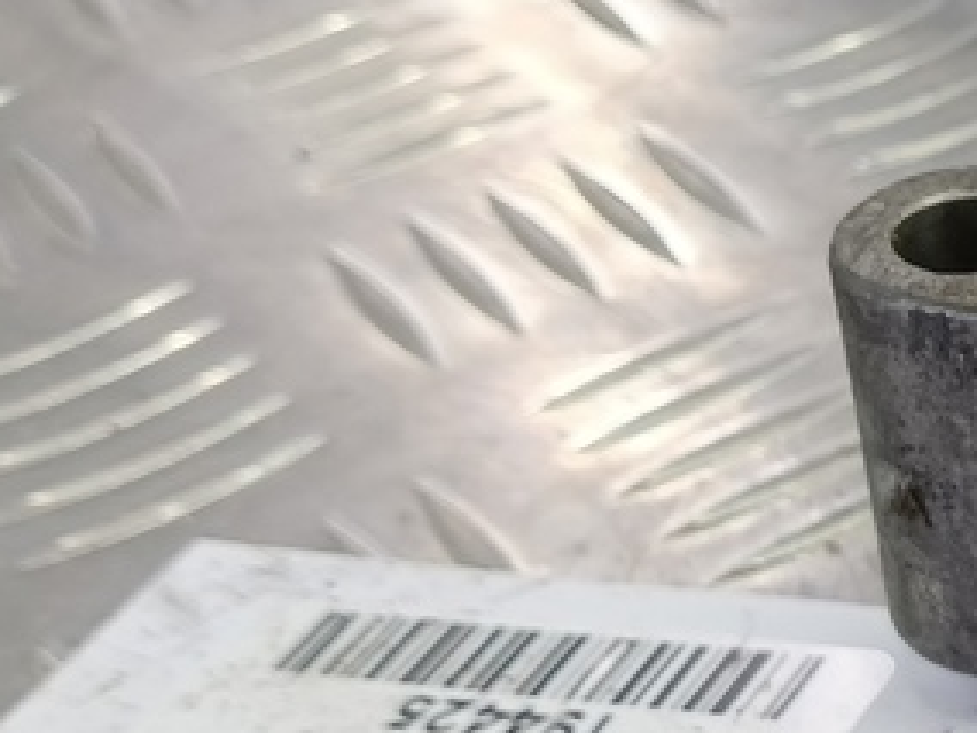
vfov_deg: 17.6
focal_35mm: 83
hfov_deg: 19.0
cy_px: 599
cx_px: 1672
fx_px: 2343
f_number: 1.6
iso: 128
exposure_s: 1/50
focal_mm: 4.11
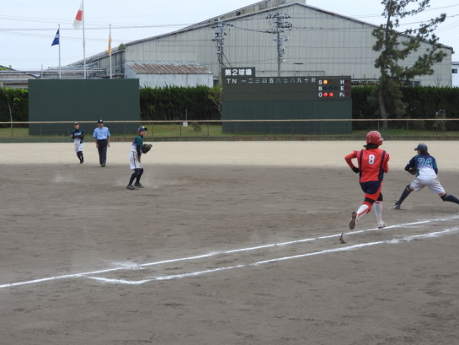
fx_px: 1021
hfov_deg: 25.3
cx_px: 235
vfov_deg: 19.1
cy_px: 157
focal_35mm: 77
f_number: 4.5
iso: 100
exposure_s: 1/500
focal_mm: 12.5
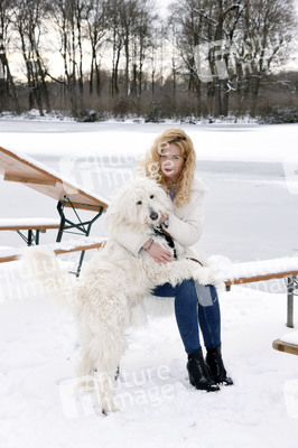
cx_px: 149
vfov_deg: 38.2
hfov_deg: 25.9
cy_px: 224
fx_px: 647
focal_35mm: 52
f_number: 6.3
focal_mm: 52
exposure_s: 1/160
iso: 500
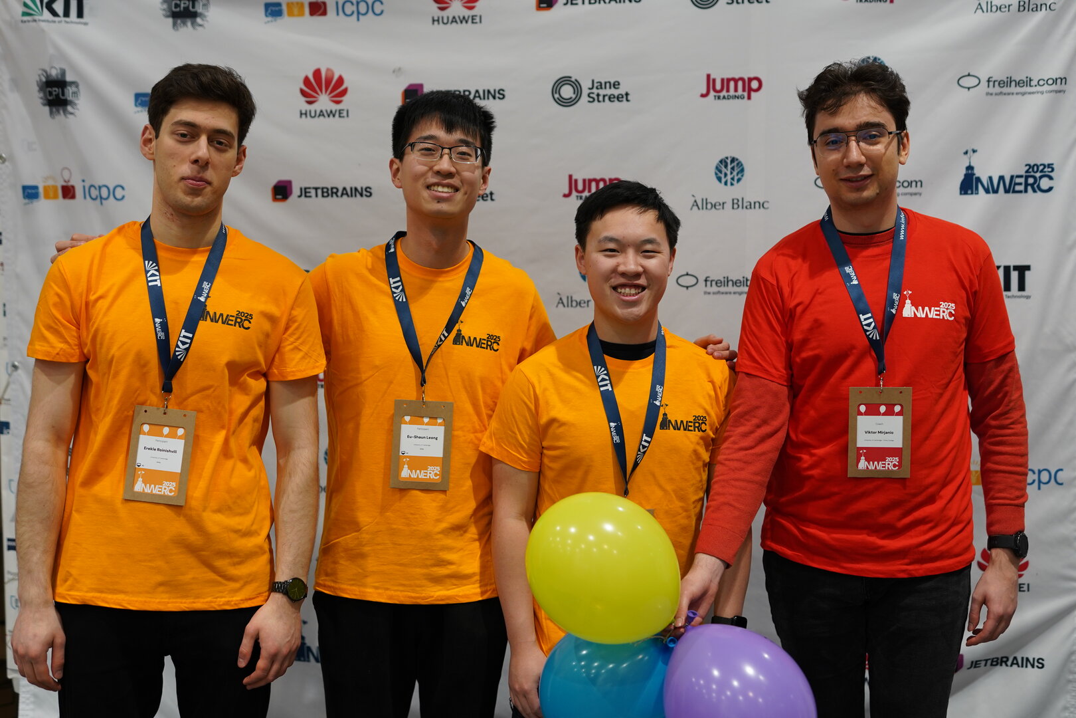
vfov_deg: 27.0
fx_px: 1494
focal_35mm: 50
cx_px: 538
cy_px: 359
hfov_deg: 39.6
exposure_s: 1/125
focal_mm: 50
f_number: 2
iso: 640
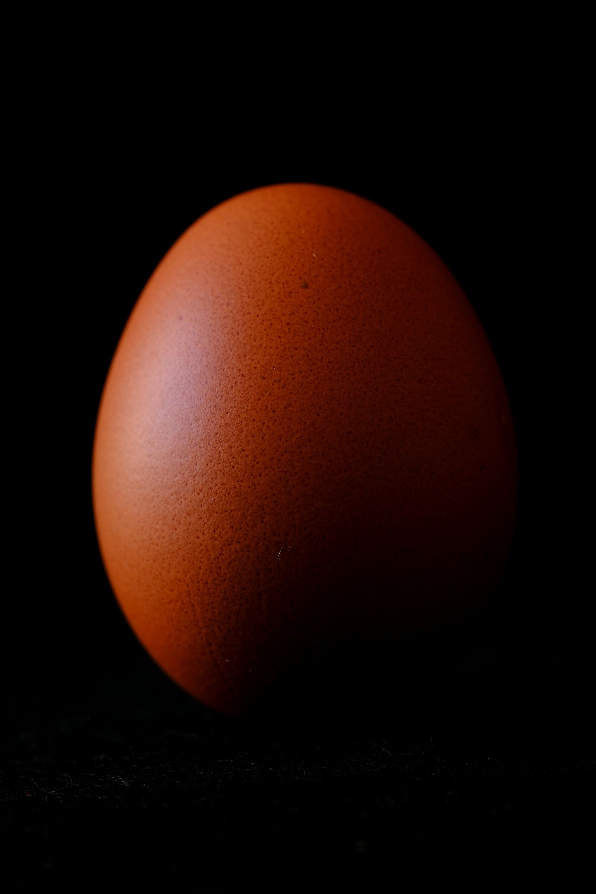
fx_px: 2060
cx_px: 298
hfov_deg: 16.5
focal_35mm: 83
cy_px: 447
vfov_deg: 24.5
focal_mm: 55
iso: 400
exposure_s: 1/60.2
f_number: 5
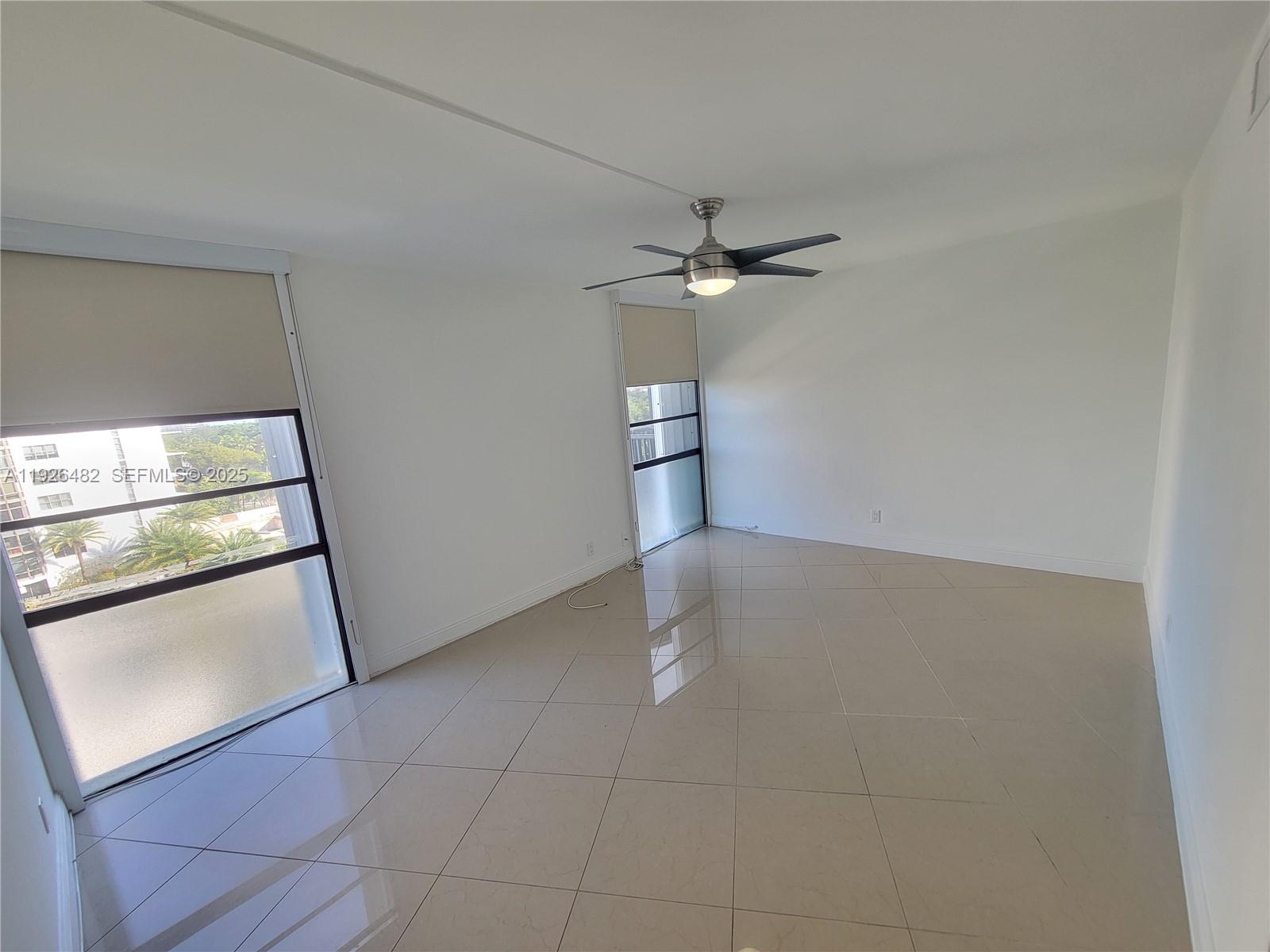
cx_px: 635
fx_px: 477
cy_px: 476
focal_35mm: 13
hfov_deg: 106.2
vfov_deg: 89.9
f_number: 2.2
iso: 80
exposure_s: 1/120
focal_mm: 2.2
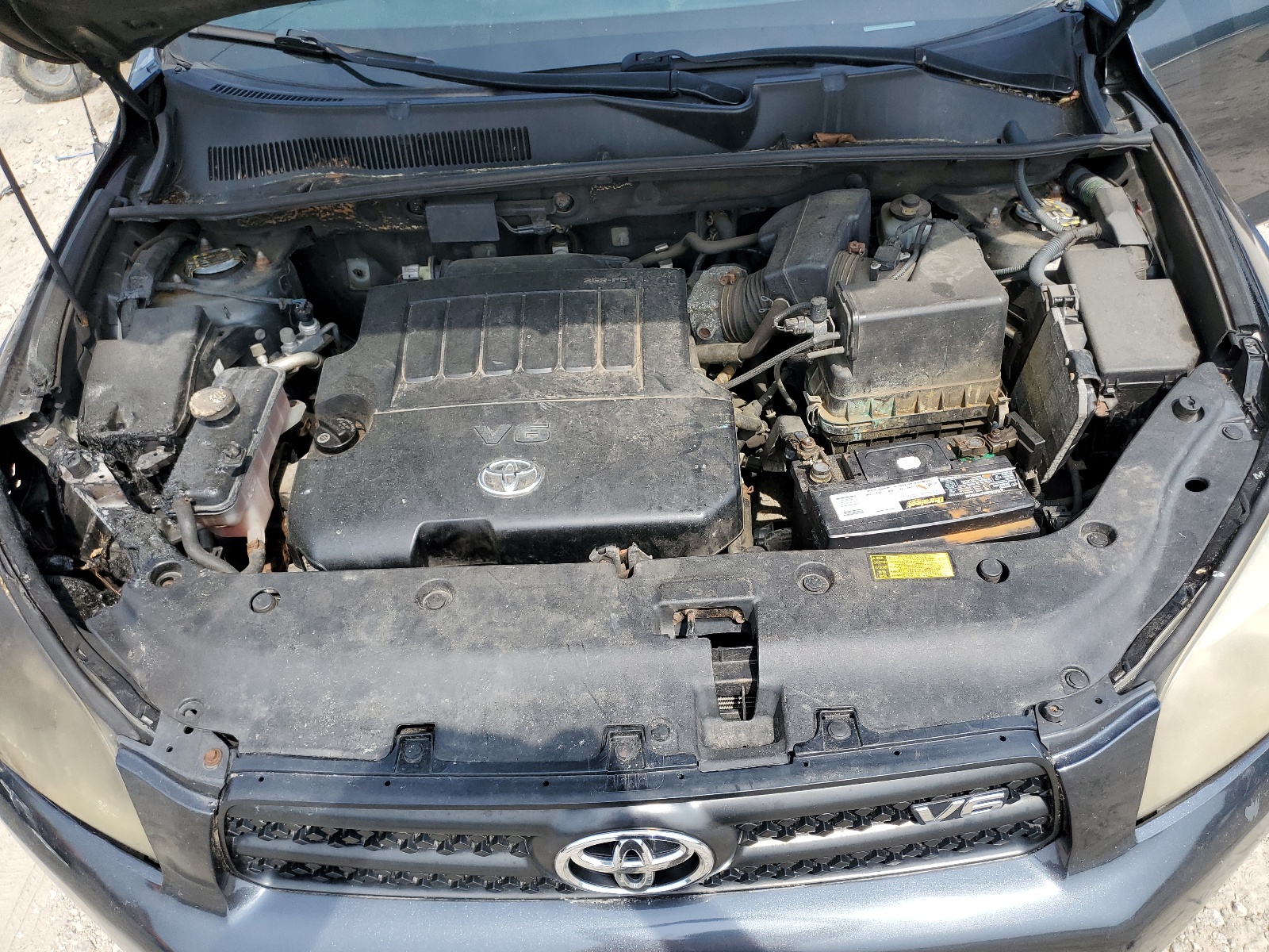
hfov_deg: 67.3
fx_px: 953
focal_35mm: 26
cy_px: 476
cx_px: 634
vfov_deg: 53.1
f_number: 1.5
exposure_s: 1/1429
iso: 50
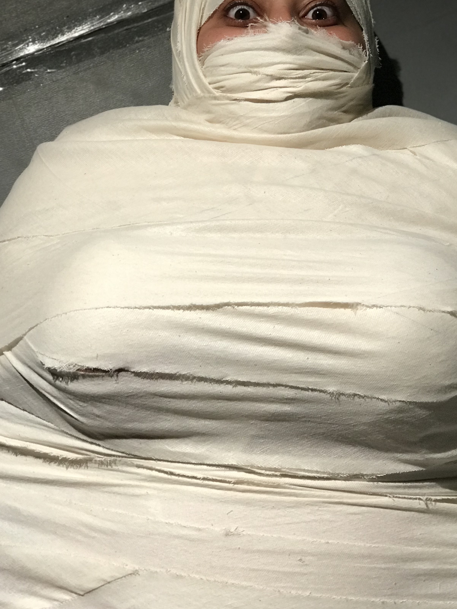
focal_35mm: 72
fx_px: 1267
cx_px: 266
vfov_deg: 27.0
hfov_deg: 20.4
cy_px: 241
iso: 80
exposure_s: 1/50
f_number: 2.8
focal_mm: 6.6
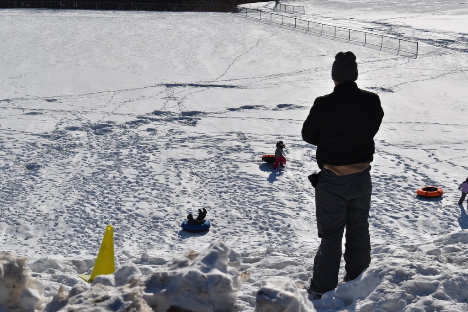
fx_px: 1073
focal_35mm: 82
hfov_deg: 24.6
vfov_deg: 16.6
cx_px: 234
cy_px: 156
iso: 200
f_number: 8
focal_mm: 55
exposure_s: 1/2000
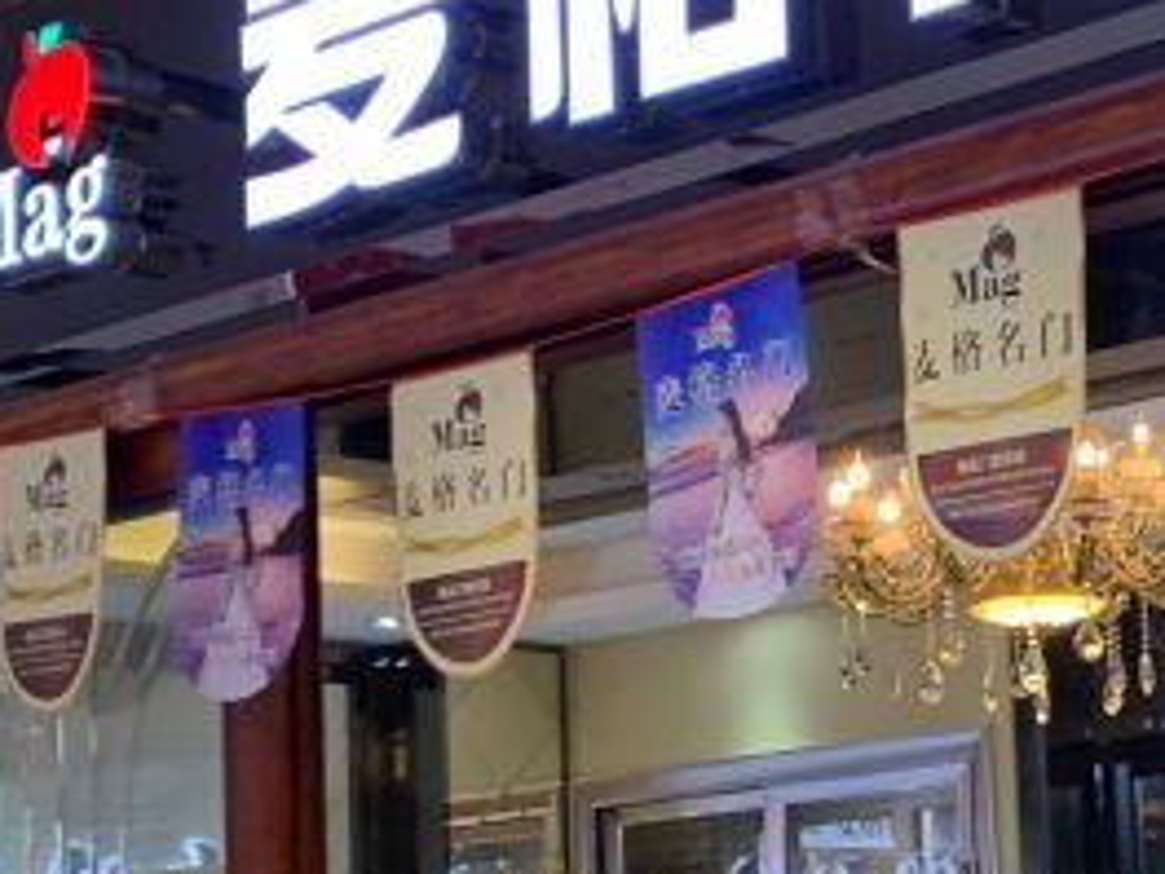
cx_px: 1132
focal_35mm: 92
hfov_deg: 20.7
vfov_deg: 15.9
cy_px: 755
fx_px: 3096
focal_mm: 4.25
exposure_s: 1/50
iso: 64
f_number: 1.8
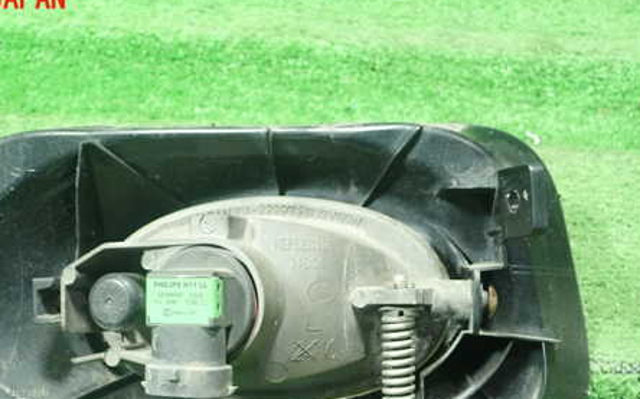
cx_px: 236
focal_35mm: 43
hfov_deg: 45.8
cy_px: 305
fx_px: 750
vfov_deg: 29.3
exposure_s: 1/60
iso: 800
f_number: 2.3
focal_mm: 5.5
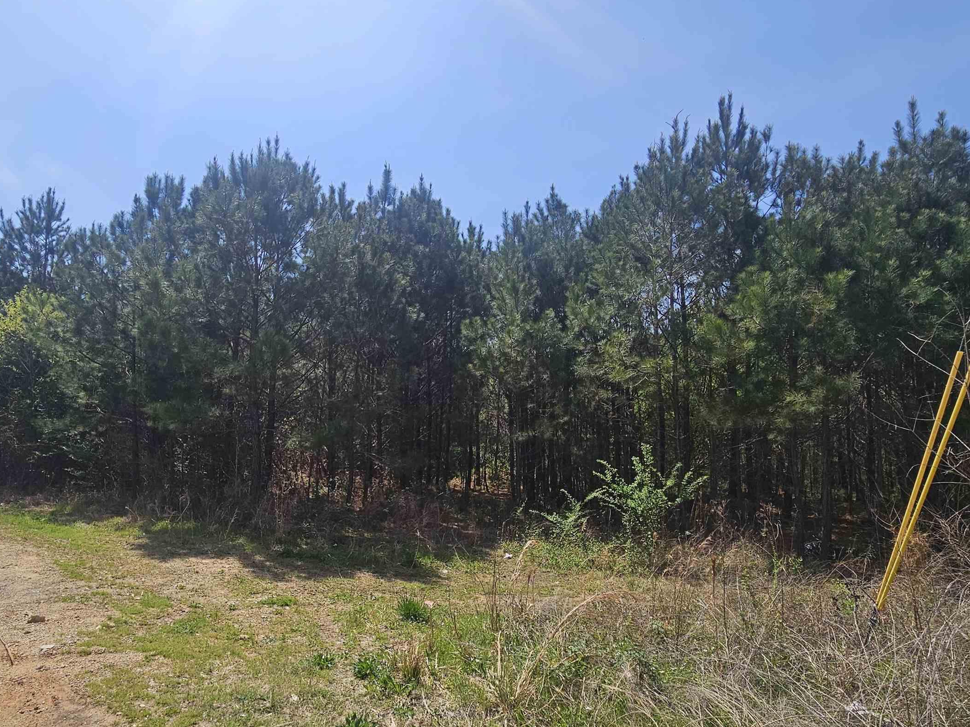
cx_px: 417
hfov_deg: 84.2
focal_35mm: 19
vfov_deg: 68.5
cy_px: 397
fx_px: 532
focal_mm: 2.2
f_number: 2.2
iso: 50
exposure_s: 1/2882
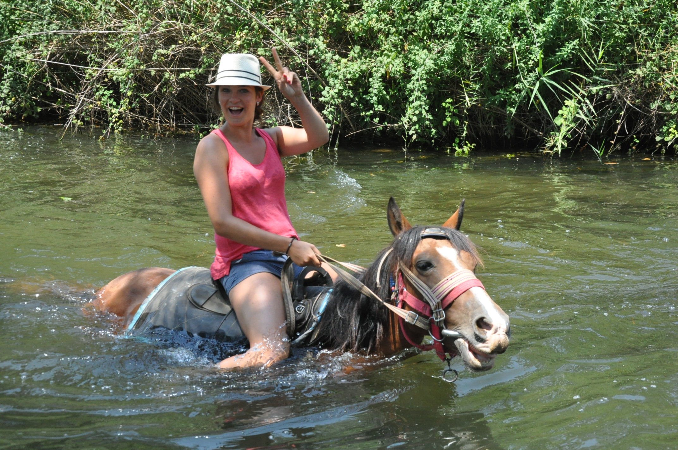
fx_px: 1072
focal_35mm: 57
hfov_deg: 35.1
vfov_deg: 23.7
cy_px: 225
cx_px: 339
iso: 1600
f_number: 7.1
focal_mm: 38
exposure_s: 1/1600
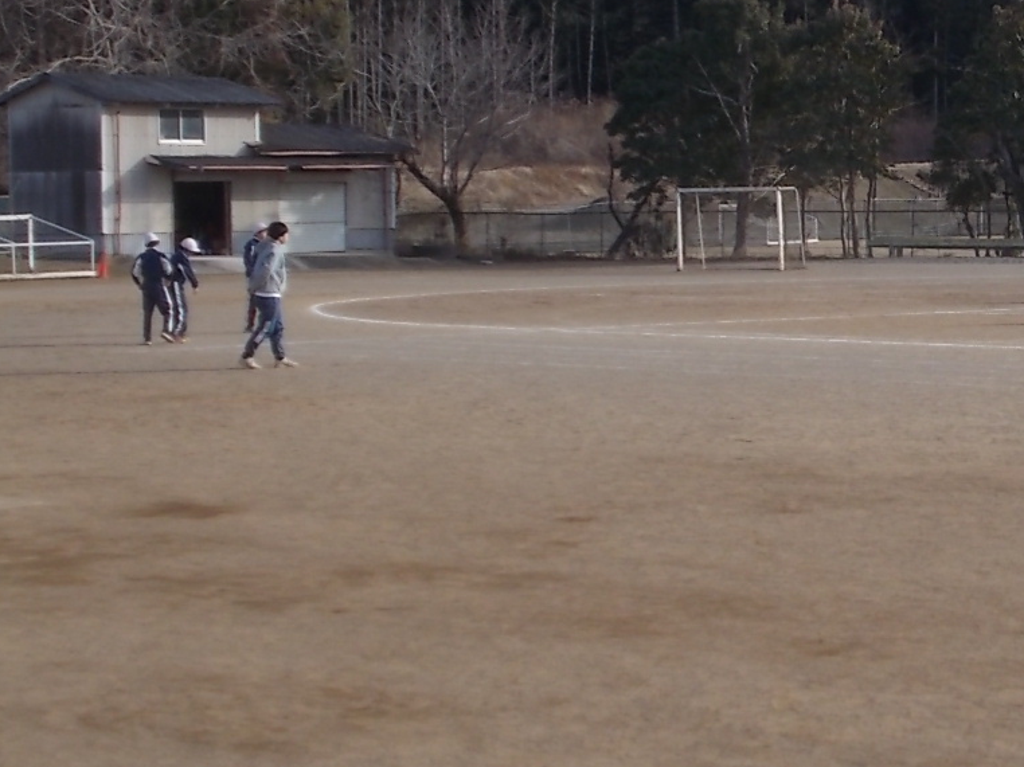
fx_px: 3105
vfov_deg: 14.1
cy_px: 304
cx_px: 1047
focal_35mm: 105
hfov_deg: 18.2
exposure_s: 1/400
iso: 80
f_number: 4.5
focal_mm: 9
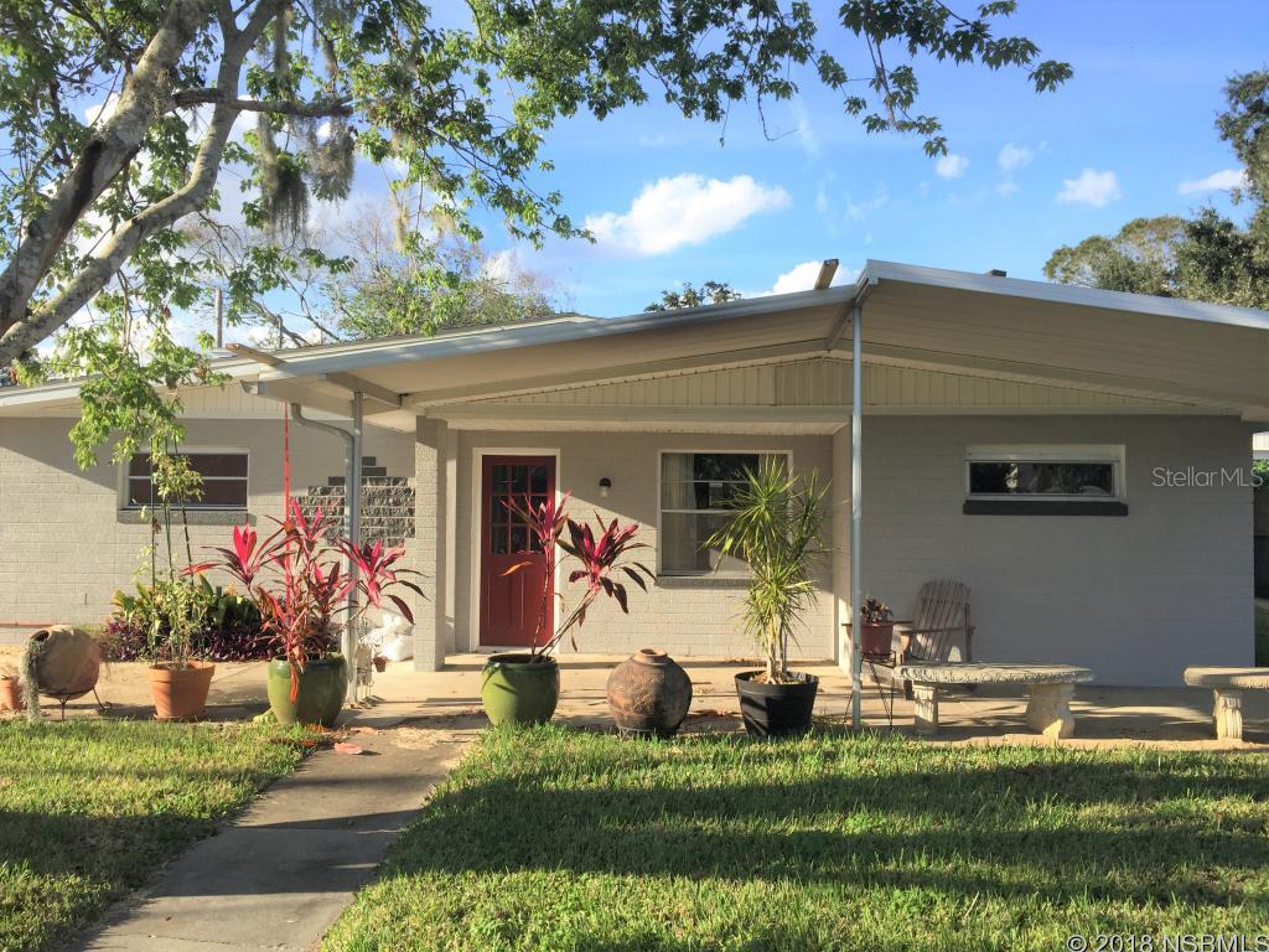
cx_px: 634
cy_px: 476
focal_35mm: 29
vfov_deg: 48.2
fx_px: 1063
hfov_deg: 61.7
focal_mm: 4.15
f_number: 2.2
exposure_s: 1/1041
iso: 32
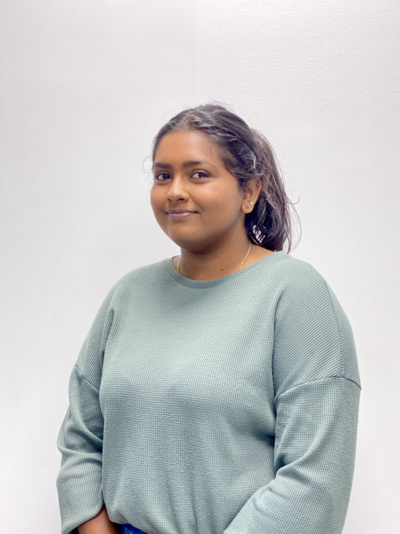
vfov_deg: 36.8
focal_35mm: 52
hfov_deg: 28.0
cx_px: 200
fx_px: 801
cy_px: 267
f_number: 2
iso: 125
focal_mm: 6
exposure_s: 1/33
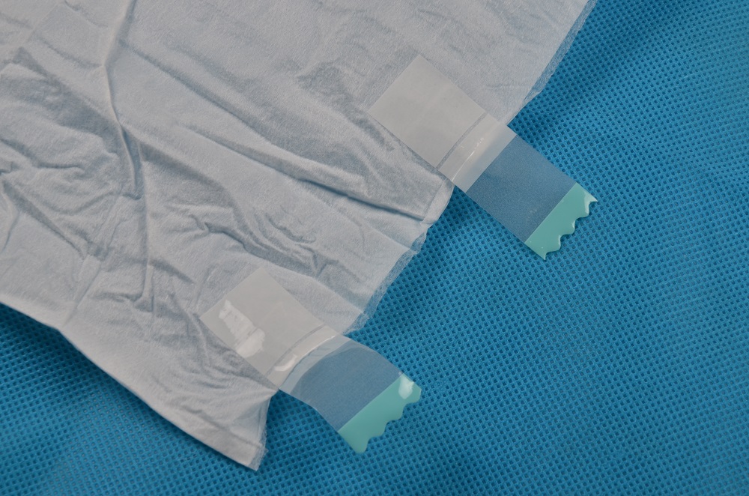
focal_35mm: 120
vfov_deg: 11.4
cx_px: 374
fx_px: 2491
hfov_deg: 17.1
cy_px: 248
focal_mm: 80
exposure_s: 1/125
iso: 100
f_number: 13
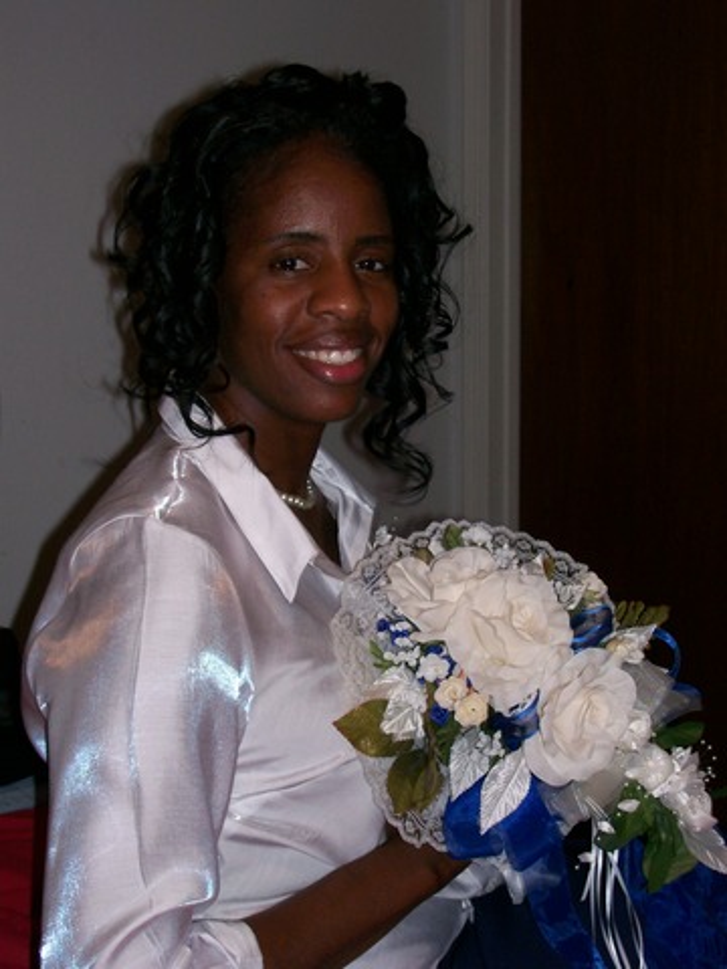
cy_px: 484
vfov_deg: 34.3
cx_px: 364
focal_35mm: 56
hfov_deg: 26.1
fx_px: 1568
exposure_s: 1/83.6
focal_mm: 9.4
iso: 80
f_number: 3.4
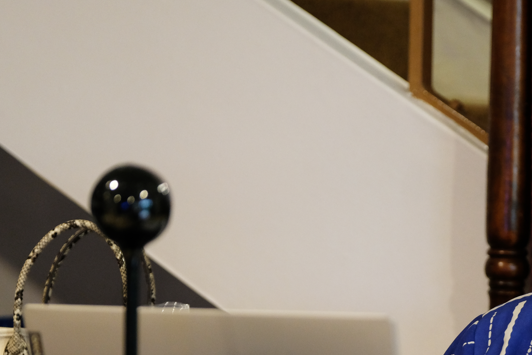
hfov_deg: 10.3
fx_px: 2941
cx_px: 459
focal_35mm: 199
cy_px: 332
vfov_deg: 6.9
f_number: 2.8
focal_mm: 66
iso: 1250
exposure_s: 1/34
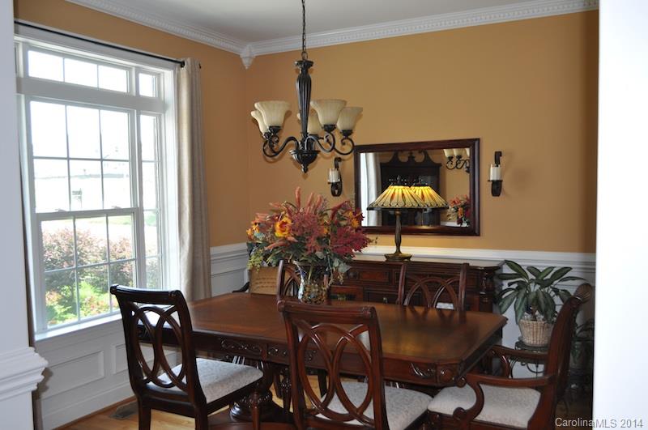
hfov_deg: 57.3
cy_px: 215
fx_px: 593
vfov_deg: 39.9
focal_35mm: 33
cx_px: 324
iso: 450
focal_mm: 22
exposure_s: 1/125
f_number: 4
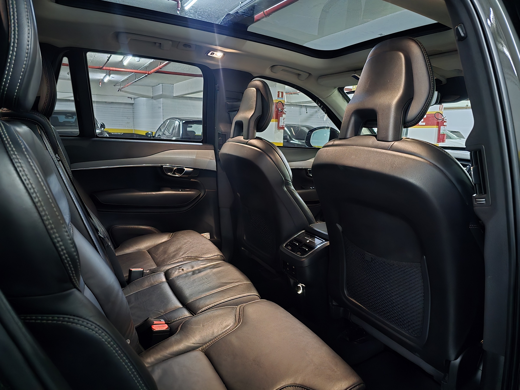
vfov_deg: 58.9
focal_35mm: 23
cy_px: 195
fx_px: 346
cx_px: 260
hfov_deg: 73.9
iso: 3200
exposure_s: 1/13.4
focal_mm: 6.3
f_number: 1.7
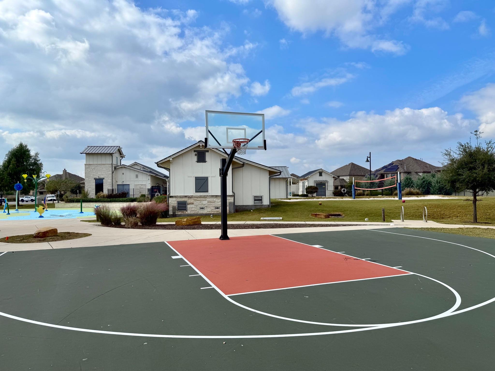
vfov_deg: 56.8
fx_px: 343
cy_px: 186
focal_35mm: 24
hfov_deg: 71.6
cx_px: 248
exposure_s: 1/6711
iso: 80
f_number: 1.78
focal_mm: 6.76
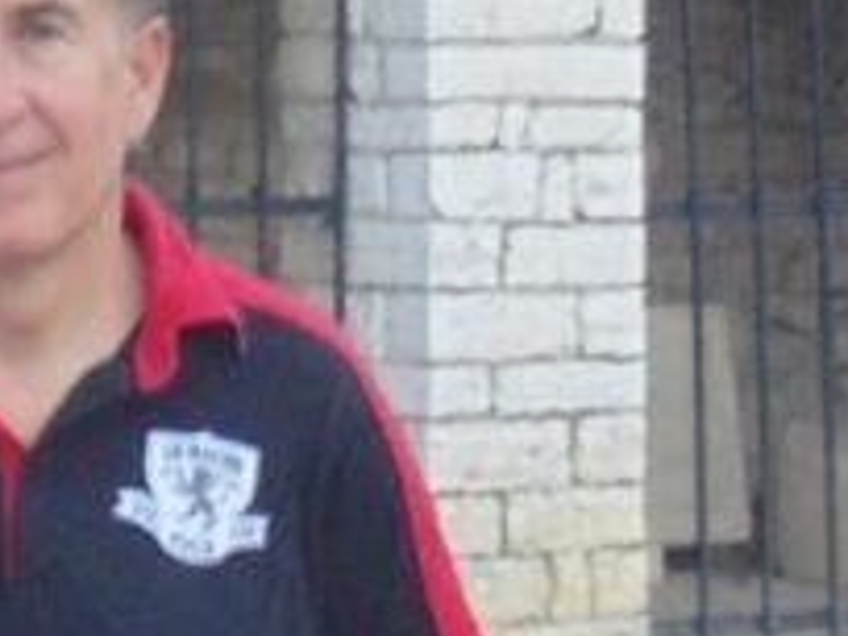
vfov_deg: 5.5
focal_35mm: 259
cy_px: -865
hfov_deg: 7.6
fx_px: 6345
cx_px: -58
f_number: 4.8
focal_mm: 8.9
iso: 200
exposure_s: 1/30
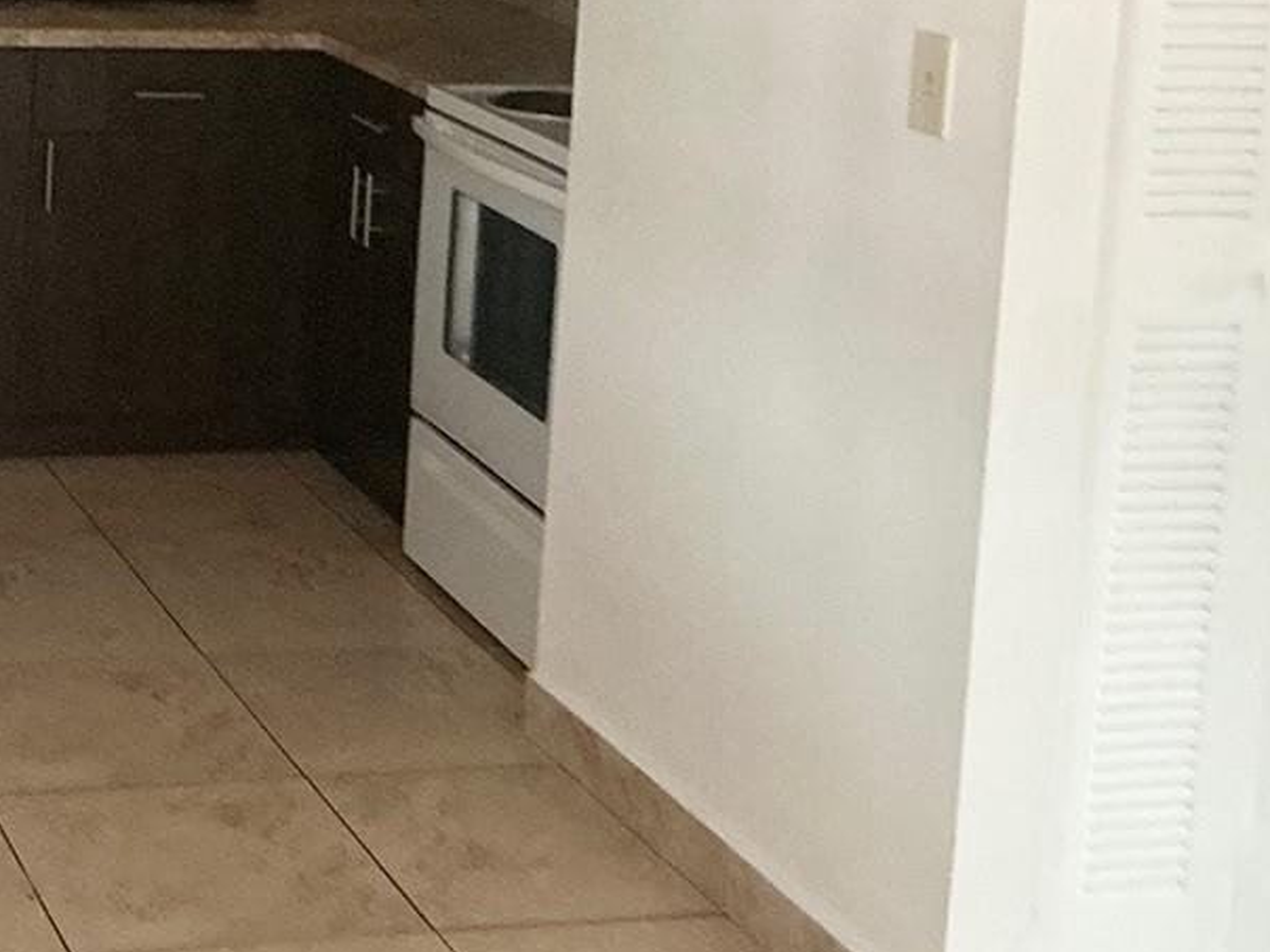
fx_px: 2824
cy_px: -29
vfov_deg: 18.6
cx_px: -2
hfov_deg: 24.2
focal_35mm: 77
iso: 160
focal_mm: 3
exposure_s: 1/60
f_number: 1.8
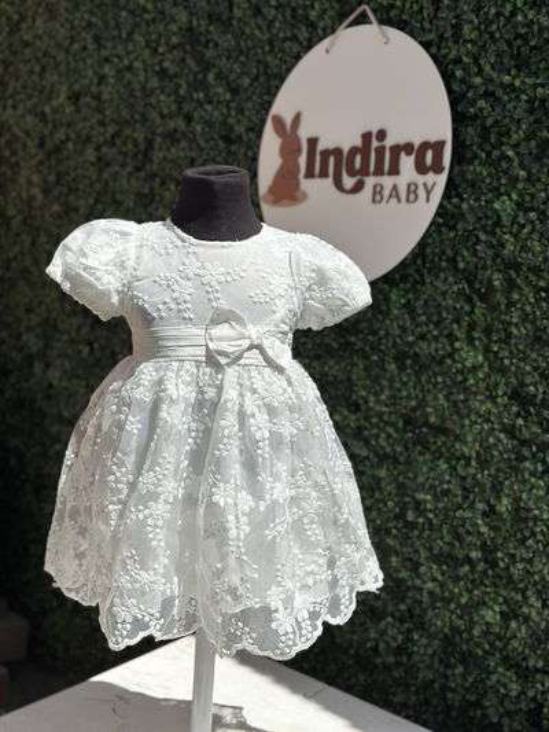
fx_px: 1015
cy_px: 366
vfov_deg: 39.6
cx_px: 274
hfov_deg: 30.3
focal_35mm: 48
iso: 100
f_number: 1.78
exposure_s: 1/13699
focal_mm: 6.86
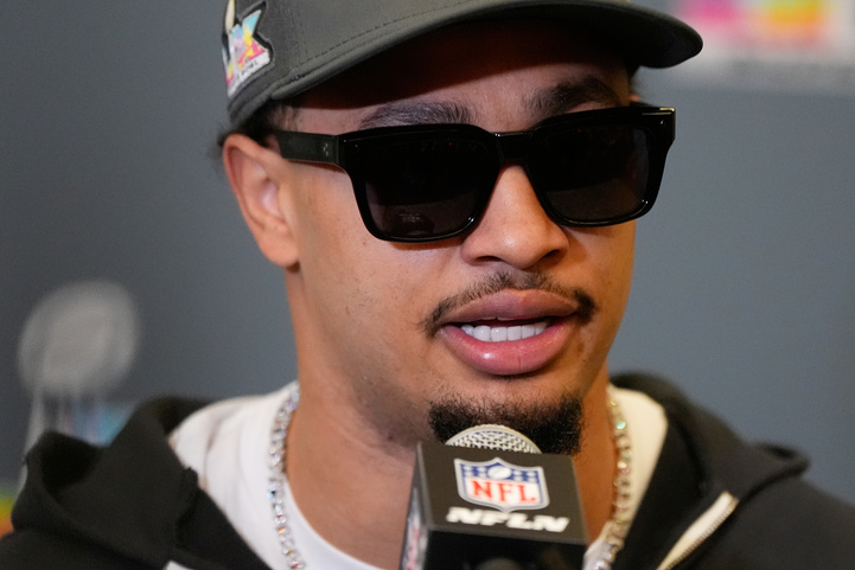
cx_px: 484
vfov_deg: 5.5
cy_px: 197
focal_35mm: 250
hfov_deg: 8.2
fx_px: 5938
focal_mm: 176
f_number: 2.8
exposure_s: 1/400
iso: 6400
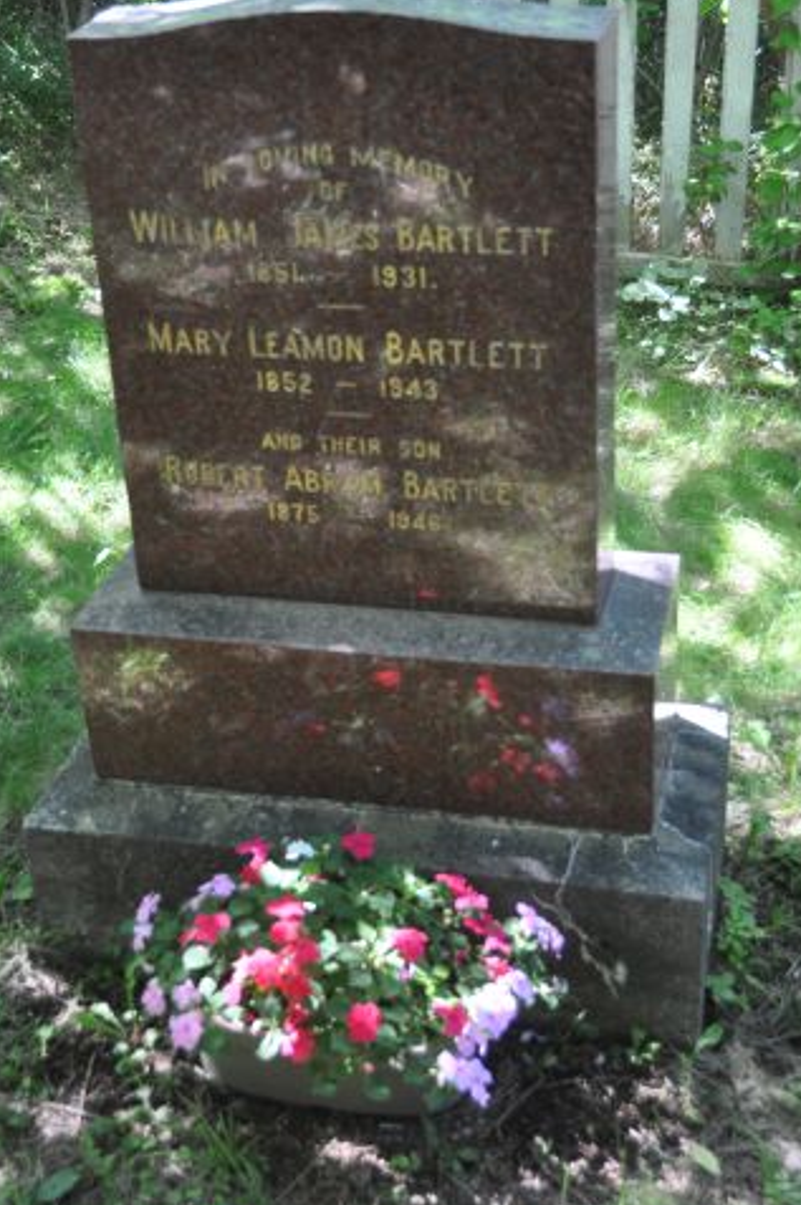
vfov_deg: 37.5
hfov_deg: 25.4
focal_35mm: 53
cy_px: 543
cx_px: 356
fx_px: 1773
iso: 320
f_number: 4
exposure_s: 1/60
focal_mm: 28
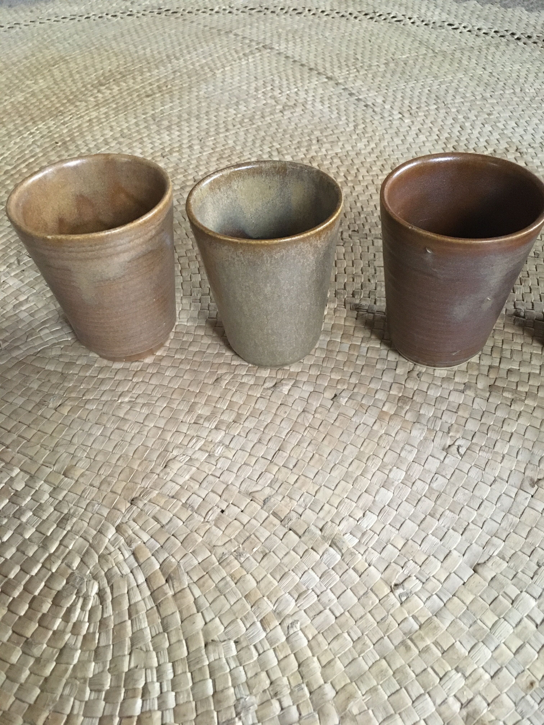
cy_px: 362
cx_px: 272
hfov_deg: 48.2
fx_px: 608
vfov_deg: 61.7
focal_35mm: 29
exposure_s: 1/17
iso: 320
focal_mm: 4.15
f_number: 2.2
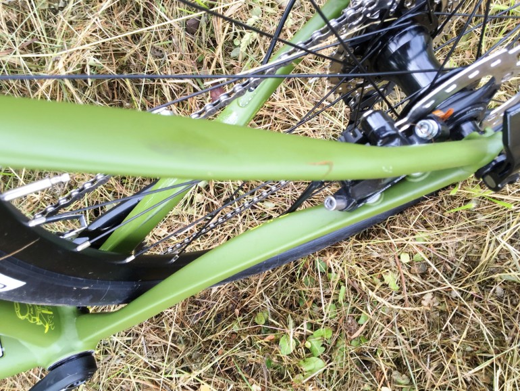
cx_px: 260
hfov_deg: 61.6
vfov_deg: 48.3
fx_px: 436
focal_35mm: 29
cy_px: 196
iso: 25
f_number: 2.2
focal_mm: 4.15
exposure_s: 1/107
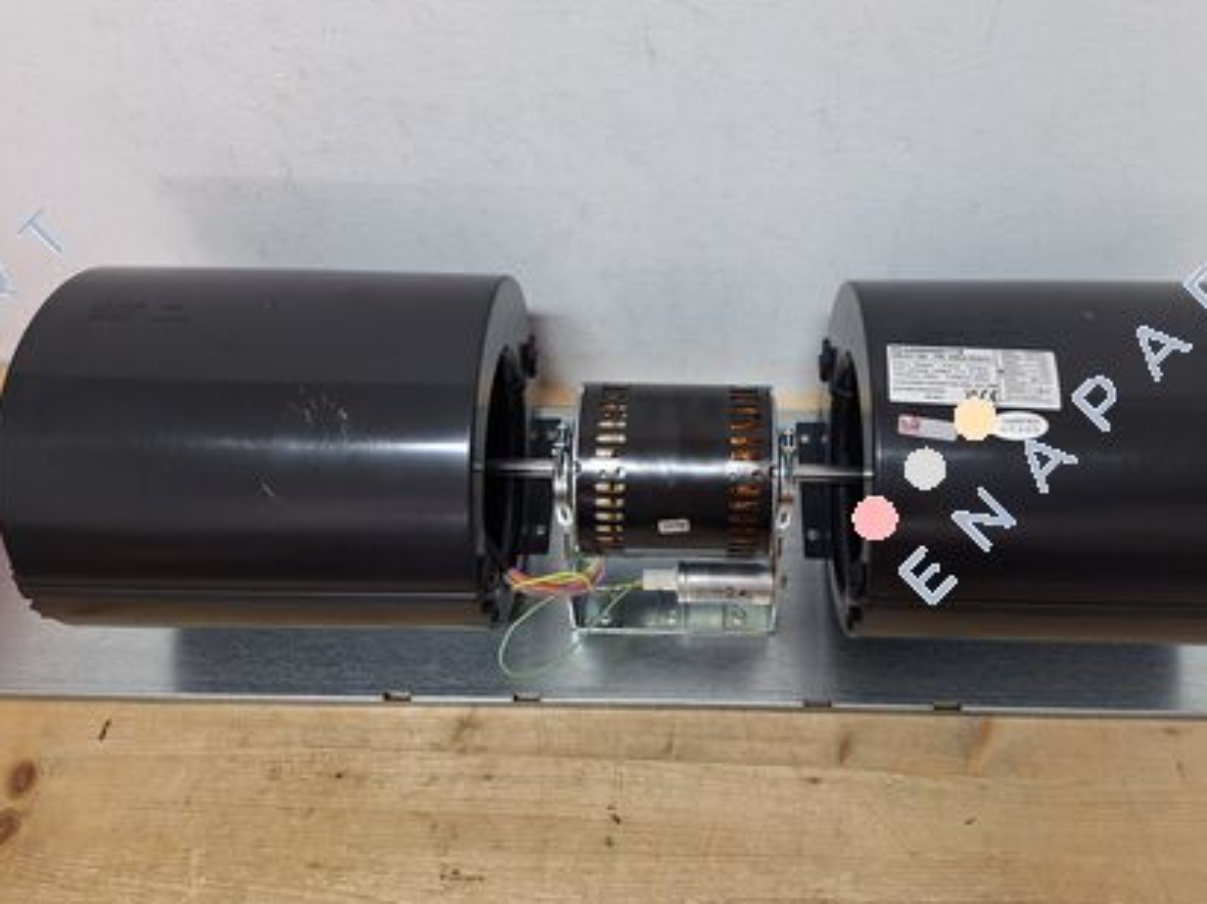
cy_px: 389
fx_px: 976
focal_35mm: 28
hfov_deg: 63.2
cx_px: 681
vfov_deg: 49.6
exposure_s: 1/33
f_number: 1.8
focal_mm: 5.54
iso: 200
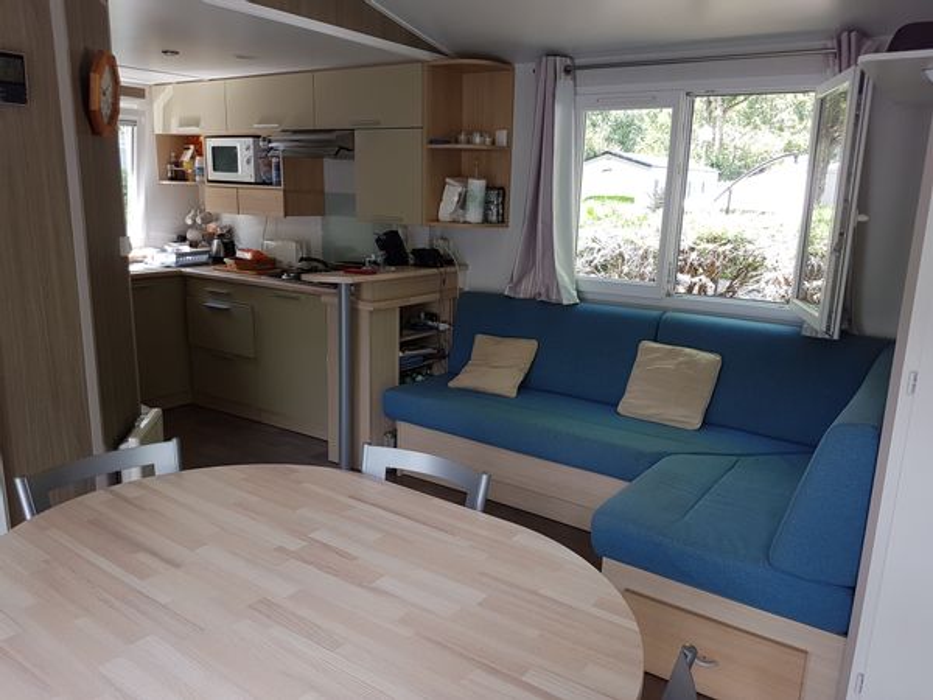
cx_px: 466
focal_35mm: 26
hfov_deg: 67.3
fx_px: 701
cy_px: 350
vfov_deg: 53.1
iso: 40
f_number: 1.7
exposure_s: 1/100
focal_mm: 4.2
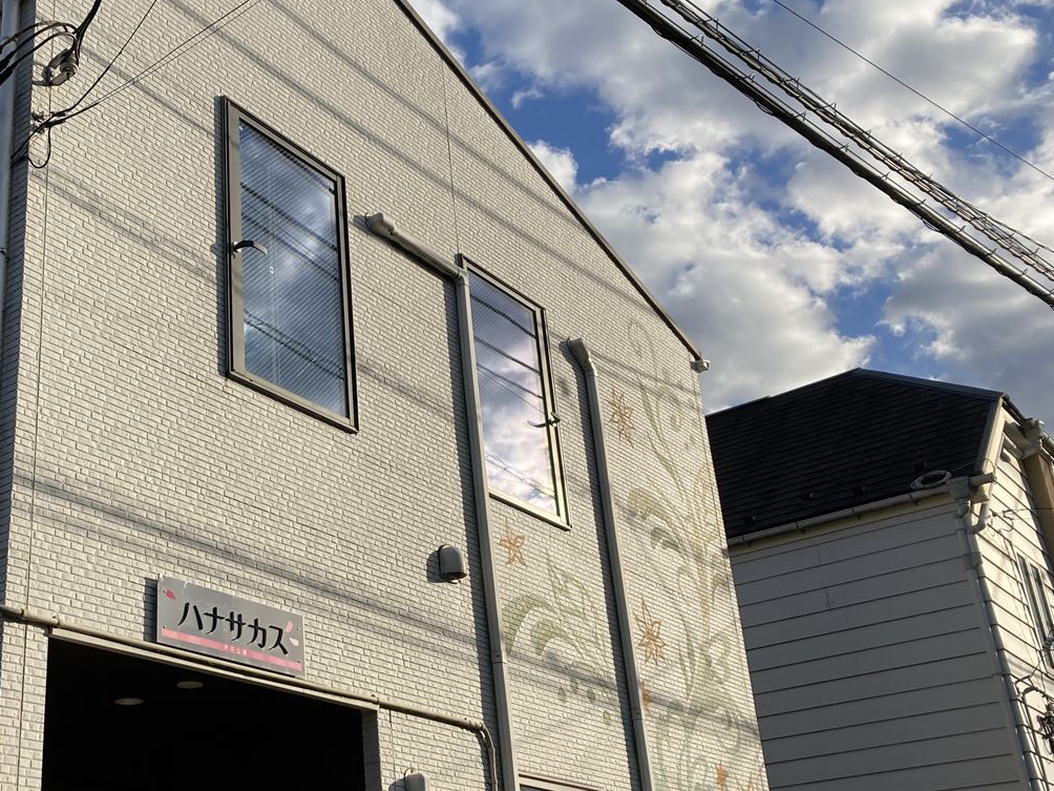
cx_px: 315
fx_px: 1370
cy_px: 443
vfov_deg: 32.1
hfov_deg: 41.3
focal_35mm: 45
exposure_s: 1/2558
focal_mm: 3.99
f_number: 1.8
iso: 20
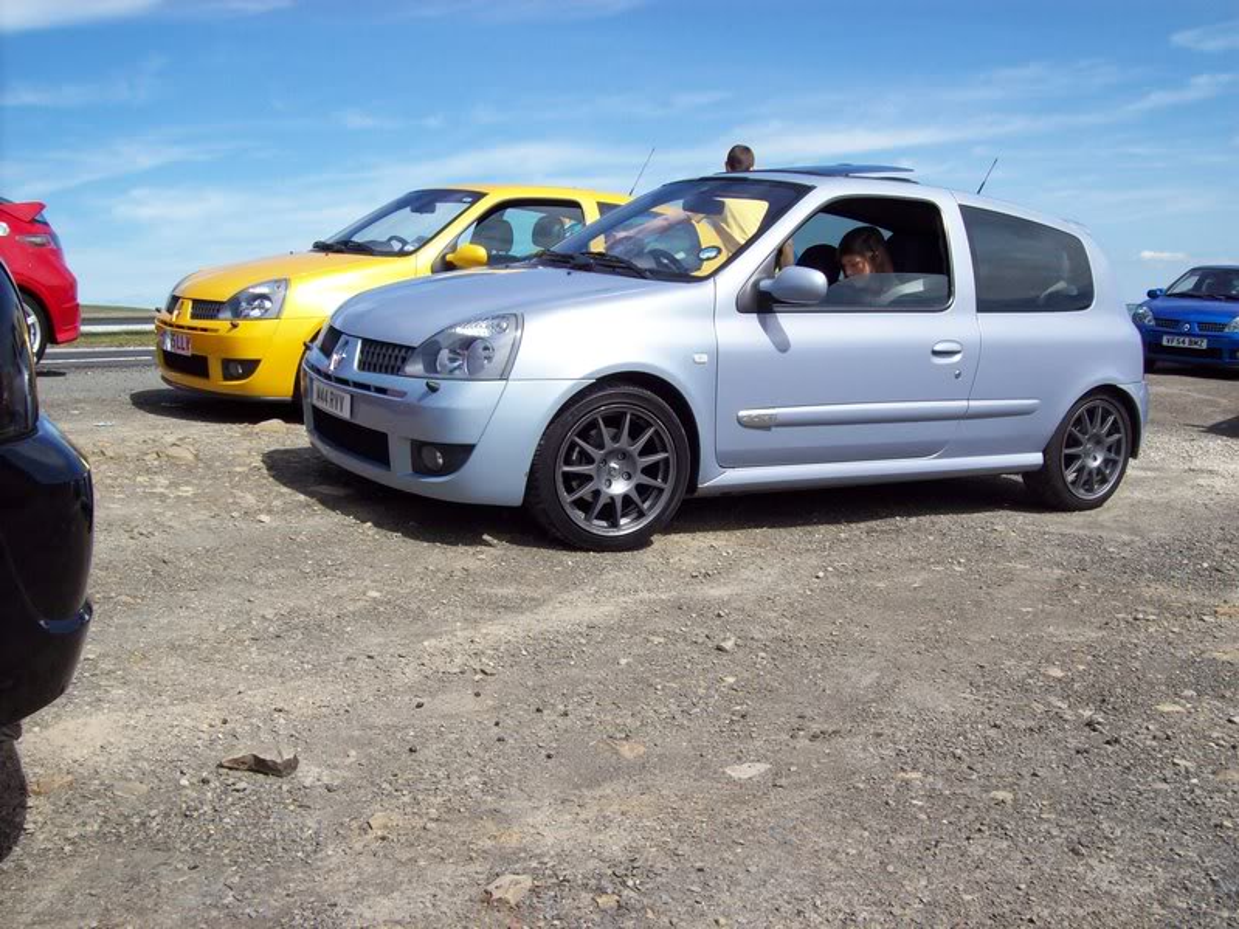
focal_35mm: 36
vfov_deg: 39.6
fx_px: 1288
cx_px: 620
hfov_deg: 51.4
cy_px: 464
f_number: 4.8
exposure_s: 1/532
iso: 80
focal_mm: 6
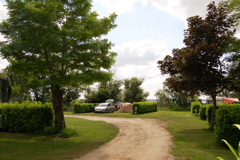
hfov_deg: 64.6
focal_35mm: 28
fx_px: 190
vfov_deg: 45.6
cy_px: 80
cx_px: 120
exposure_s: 1/500
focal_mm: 19
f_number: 9
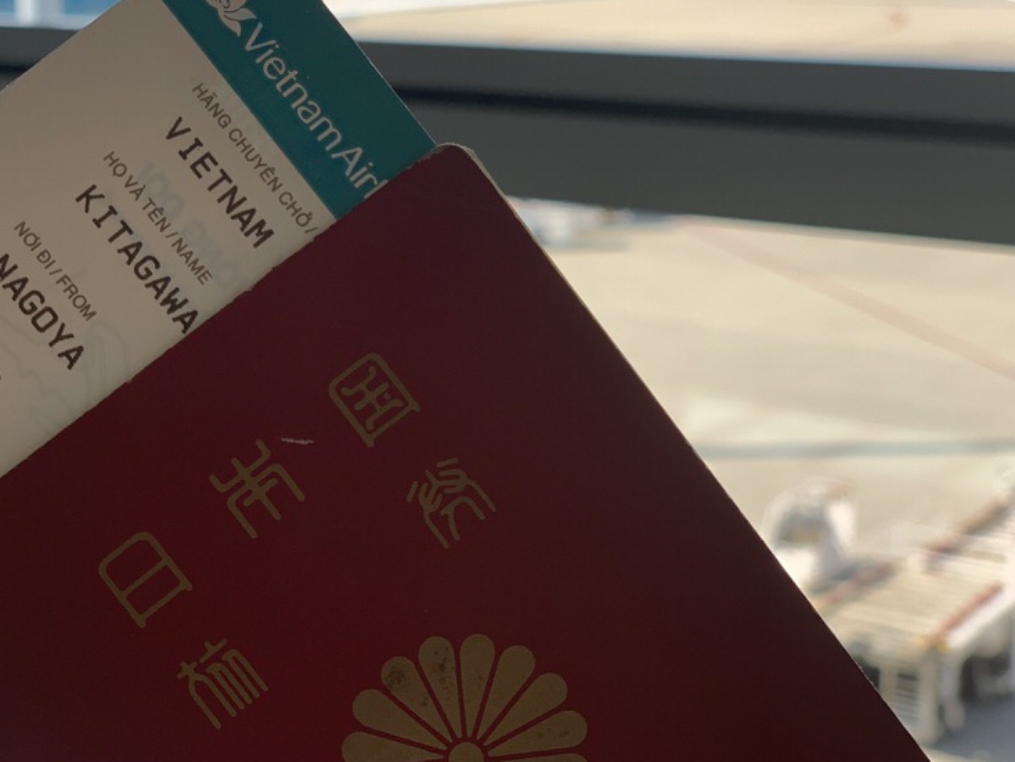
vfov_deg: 21.6
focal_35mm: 68
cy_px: 289
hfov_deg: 28.4
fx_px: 1995
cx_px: 380
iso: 16
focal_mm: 6
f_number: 2.4
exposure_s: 1/130
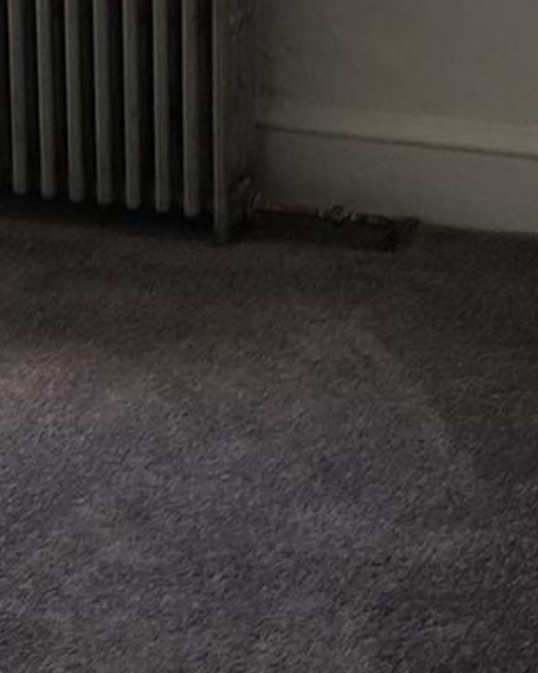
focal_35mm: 145
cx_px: -61
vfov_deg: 13.3
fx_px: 2886
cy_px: 214
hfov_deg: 10.5
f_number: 2.2
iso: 32
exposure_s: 1/60
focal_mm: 4.15
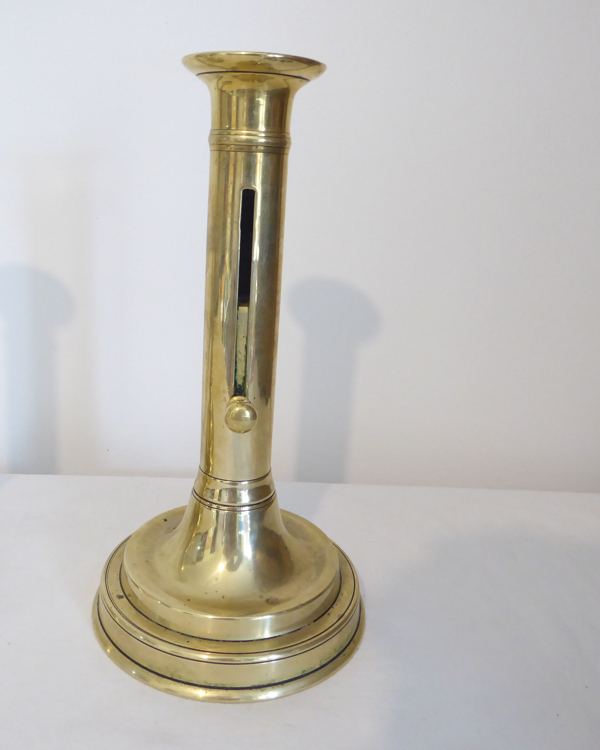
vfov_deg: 57.1
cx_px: 260
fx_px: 688
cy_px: 352
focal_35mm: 31
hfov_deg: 47.0
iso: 400
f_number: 3.3
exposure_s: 1/20
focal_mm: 4.3
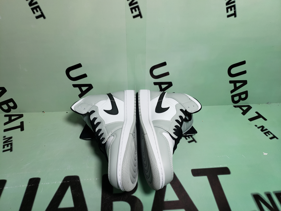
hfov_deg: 67.3
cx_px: 140
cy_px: 106
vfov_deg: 53.1
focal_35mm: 26
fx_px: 211
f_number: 1.5
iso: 50
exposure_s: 1/404
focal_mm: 4.3
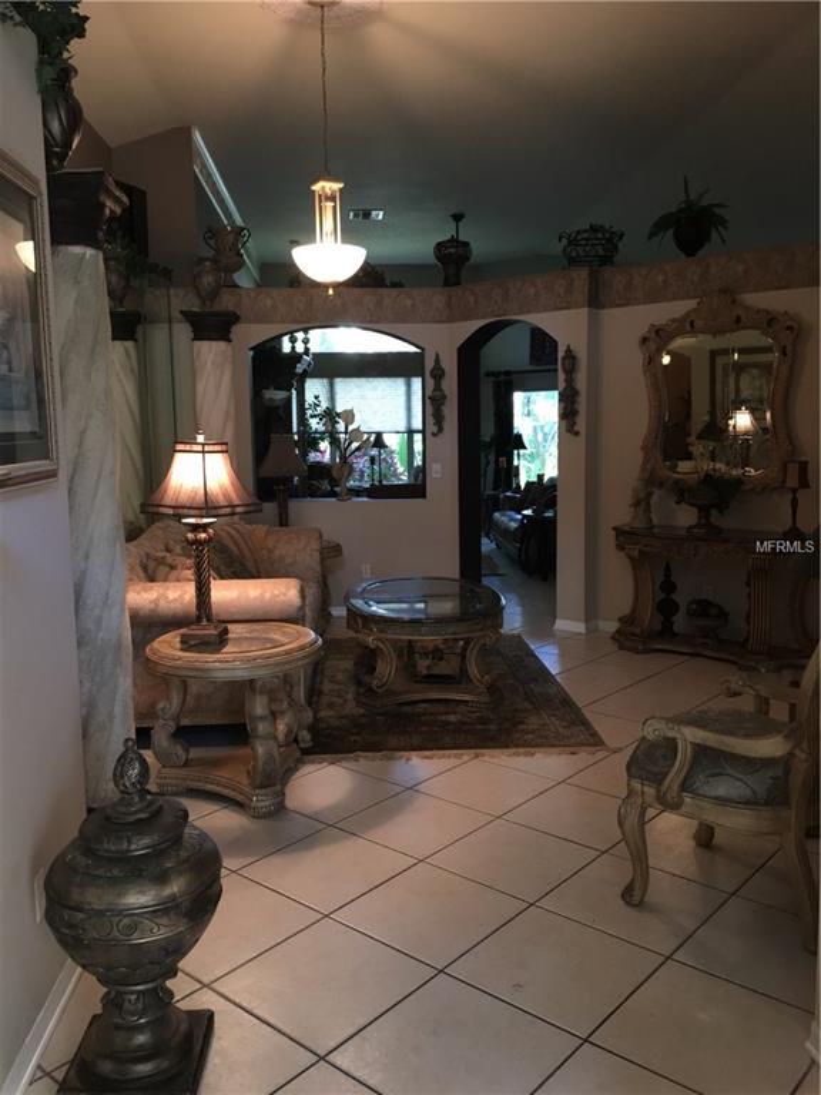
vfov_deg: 61.7
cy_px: 548
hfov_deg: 48.2
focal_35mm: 29
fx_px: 917
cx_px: 410
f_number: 2.2
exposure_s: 1/24
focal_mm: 4.15
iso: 100
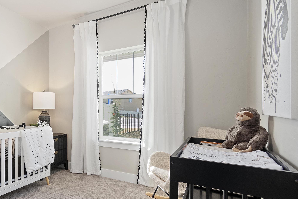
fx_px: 190
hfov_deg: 70.7
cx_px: 72
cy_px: 105
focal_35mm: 23
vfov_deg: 55.1
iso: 320
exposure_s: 1/6
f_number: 6.3
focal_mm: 10
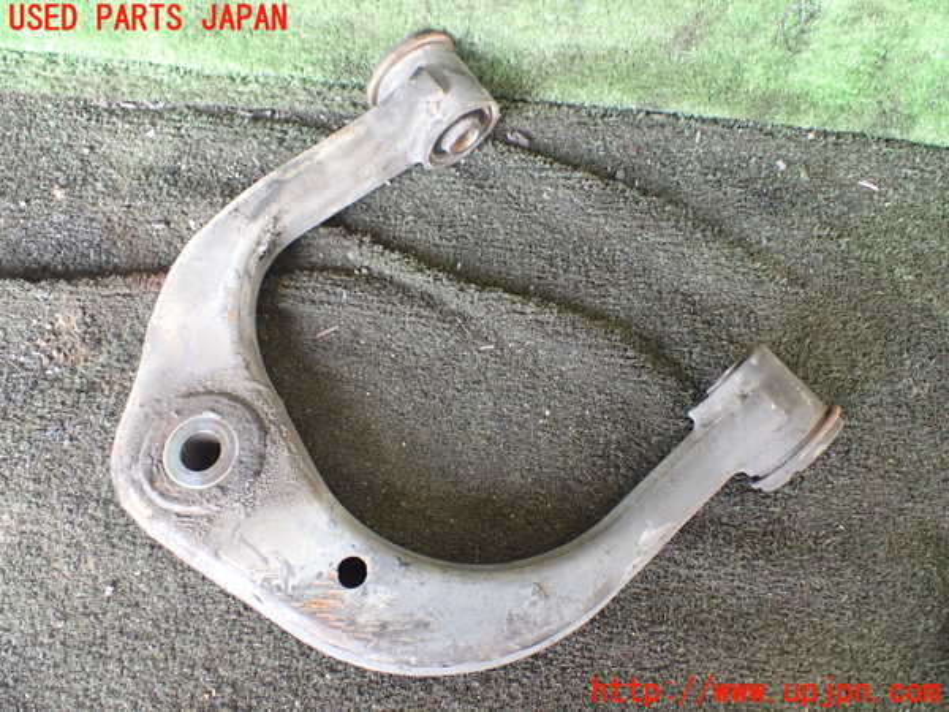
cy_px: 356
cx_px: 474
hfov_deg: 60.0
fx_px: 822
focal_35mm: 30
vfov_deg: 46.8
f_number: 2.3
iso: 800
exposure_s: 1/60
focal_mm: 5.4
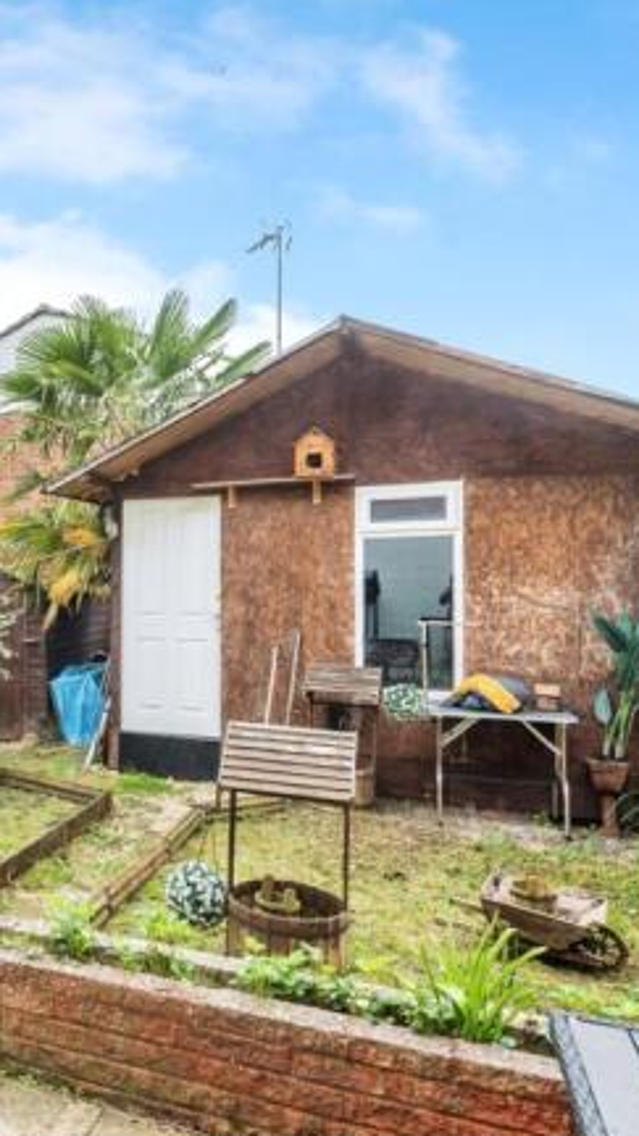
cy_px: 572
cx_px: 16
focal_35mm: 27
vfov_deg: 69.9
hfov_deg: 38.6
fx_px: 813
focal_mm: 17
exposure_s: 1/160
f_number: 7.1
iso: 200
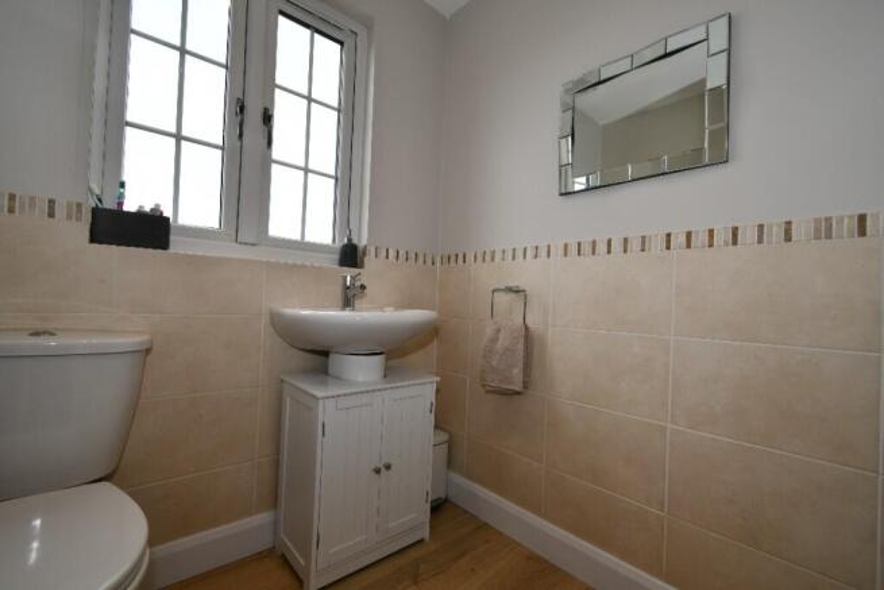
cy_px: 295
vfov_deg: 77.4
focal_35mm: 15
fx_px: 368
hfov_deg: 100.4
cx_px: 442
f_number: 5.6
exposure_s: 1/125
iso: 200
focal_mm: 10
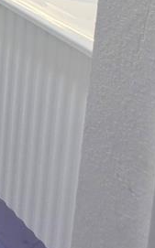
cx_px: -199
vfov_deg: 22.6
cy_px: -178
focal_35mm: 61
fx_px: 413
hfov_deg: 14.9
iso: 160
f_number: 1.9
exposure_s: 1/120
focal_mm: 2.2
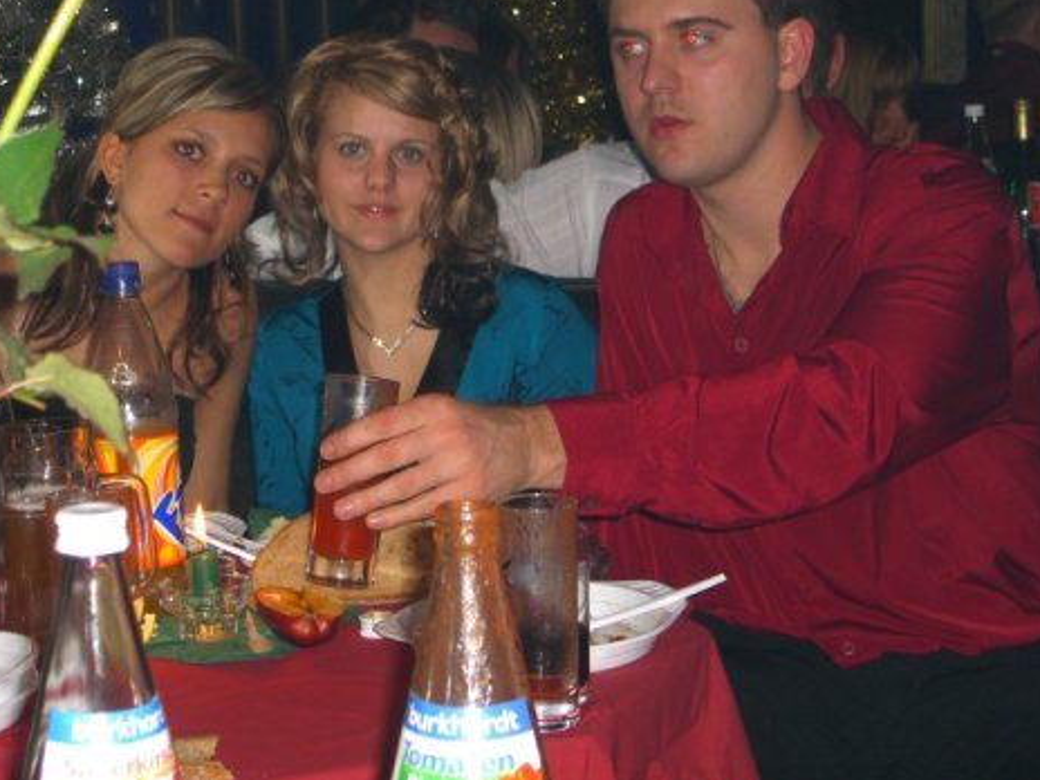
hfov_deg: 22.2
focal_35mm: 88
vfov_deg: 16.8
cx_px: 394
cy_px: 278
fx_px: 2644
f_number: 4
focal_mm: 14.2
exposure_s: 1/60
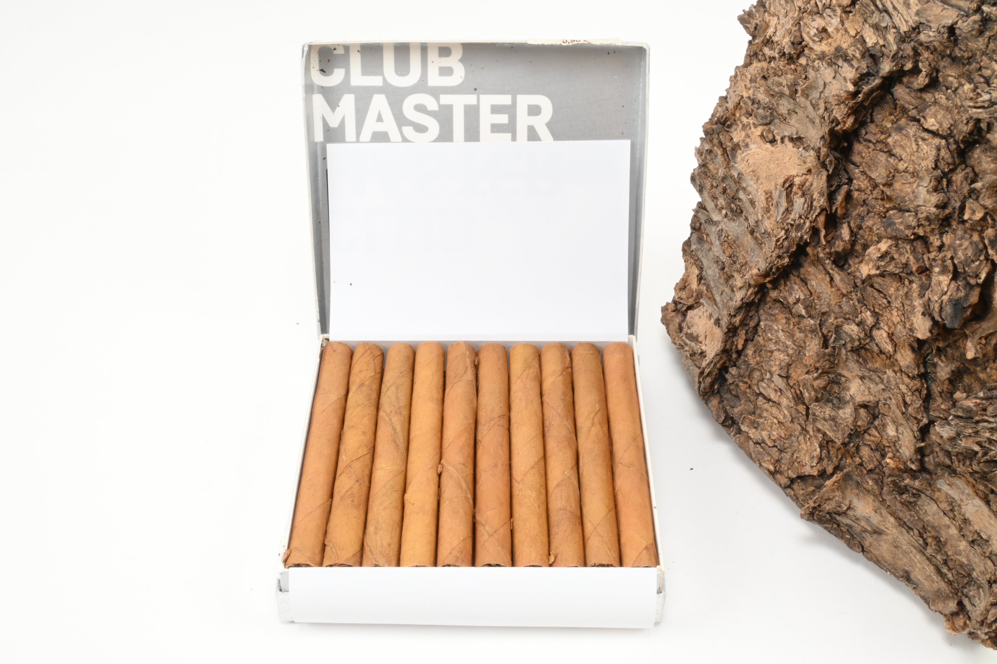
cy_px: 332
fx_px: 1101
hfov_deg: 48.7
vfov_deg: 33.6
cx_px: 498
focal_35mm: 40
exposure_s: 1/15
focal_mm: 26.5
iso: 640
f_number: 22
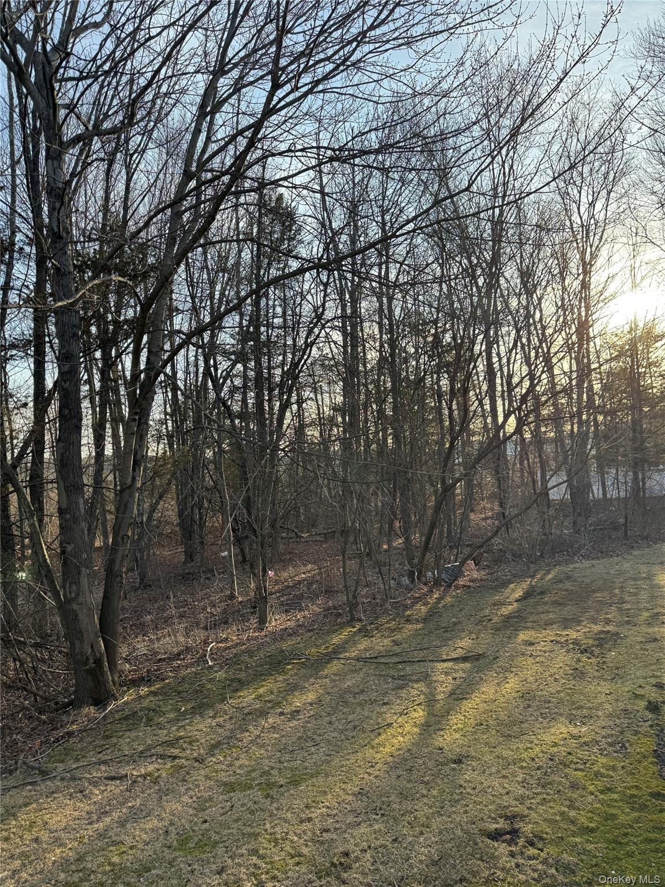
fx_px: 615
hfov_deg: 56.8
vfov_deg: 71.6
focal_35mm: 24
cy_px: 444
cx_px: 332
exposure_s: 1/925
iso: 80
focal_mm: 6.76
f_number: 1.78
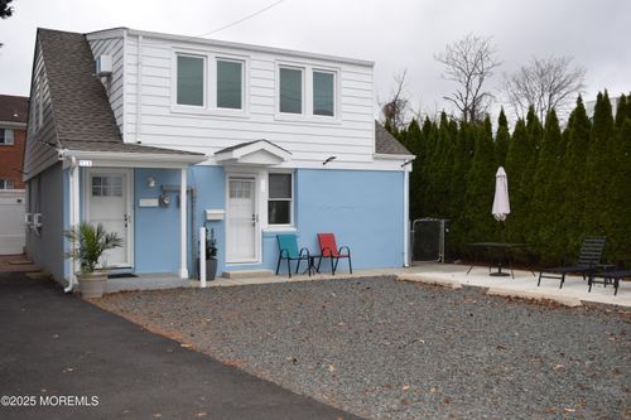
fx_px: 604
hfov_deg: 55.1
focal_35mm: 34
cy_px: 210
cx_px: 316
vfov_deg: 38.3
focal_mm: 23
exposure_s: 1/125
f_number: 5.6
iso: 400
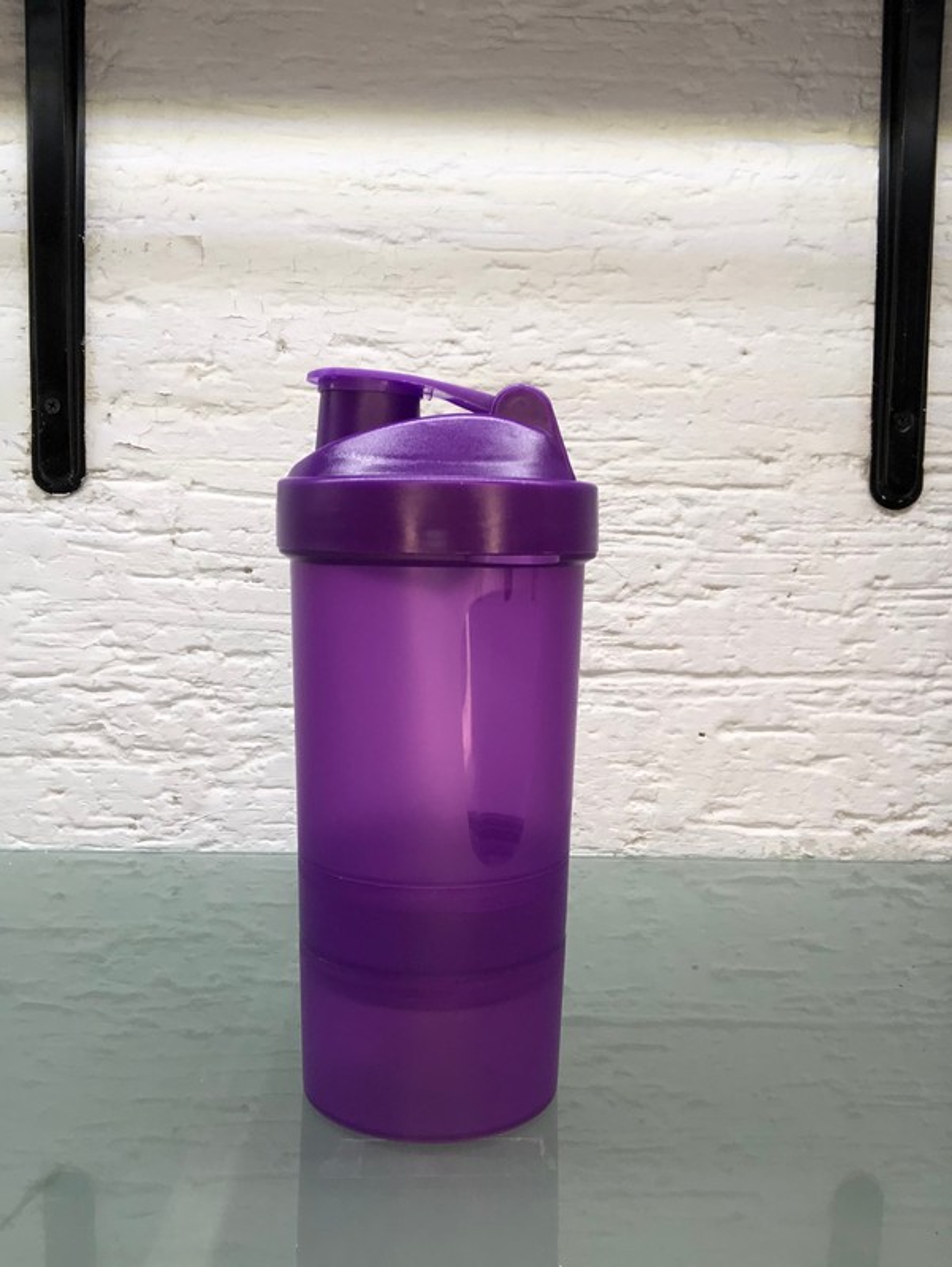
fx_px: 1172
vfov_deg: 56.8
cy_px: 634
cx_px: 476
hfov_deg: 44.2
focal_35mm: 32
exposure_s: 1/120
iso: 20
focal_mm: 2.87
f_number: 2.2
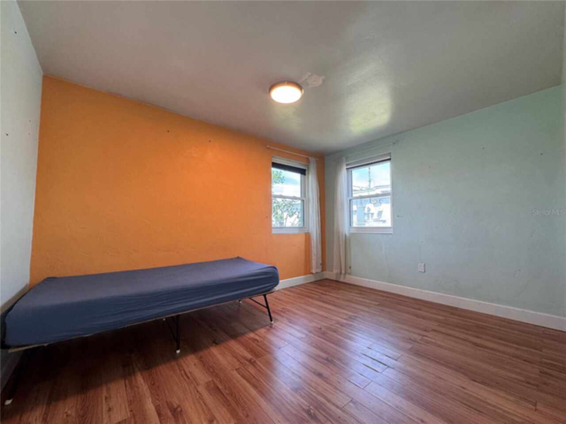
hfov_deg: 102.1
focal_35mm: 14
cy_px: 212
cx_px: 283
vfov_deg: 85.7
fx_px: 229
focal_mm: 2.22
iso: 250
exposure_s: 1/120
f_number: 2.2
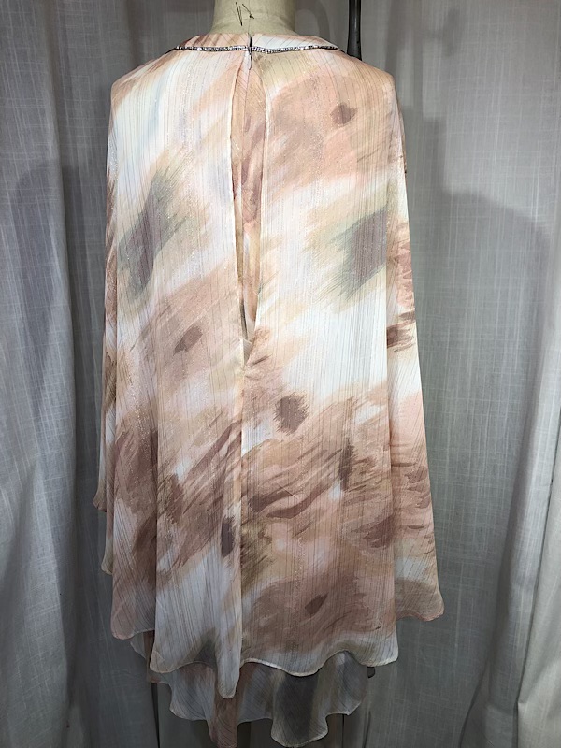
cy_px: 374
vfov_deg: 63.4
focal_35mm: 28
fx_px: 605
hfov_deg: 49.7
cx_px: 280
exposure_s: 1/163
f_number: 1.8
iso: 20
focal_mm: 3.99
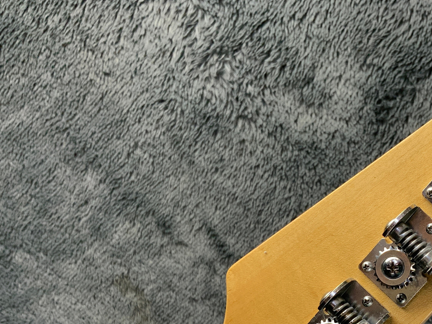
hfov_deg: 35.4
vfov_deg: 27.2
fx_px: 649
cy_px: 283
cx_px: 360
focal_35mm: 52
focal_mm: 3
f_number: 1.8
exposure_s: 1/100
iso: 64
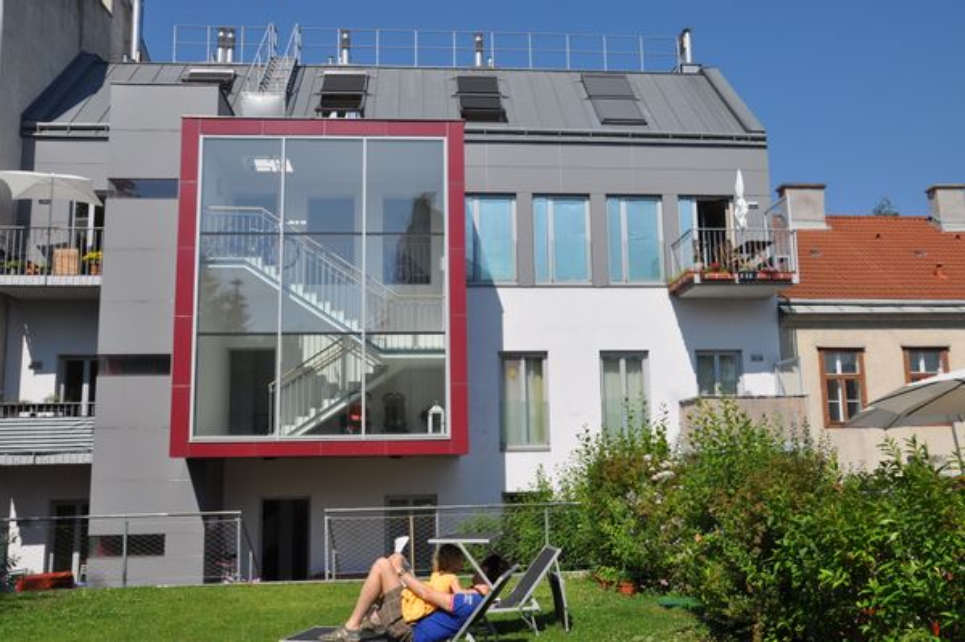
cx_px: 482
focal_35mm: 33
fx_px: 884
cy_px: 321
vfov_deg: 39.9
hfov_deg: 57.3
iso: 200
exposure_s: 1/400
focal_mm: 22
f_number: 10
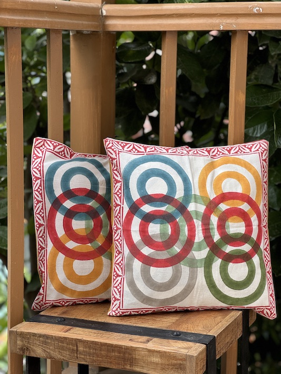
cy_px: 187
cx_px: 140
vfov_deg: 25.3
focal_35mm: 77
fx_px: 834
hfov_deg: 19.1
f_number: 2.8
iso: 40
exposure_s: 1/99
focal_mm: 9
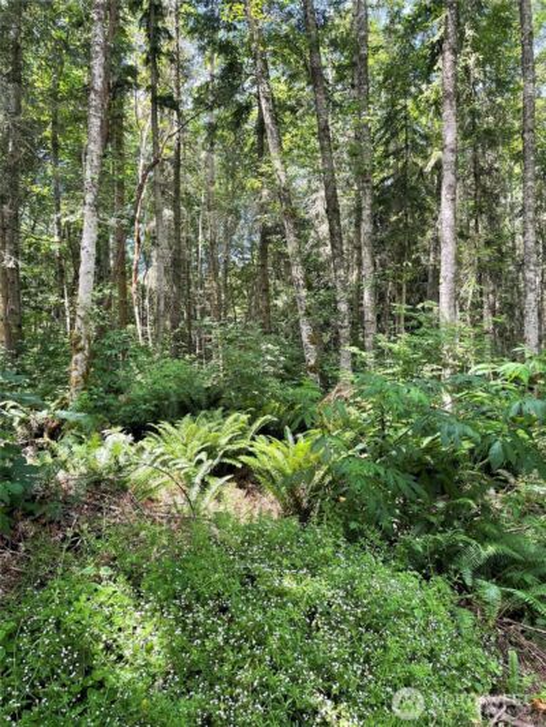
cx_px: 273
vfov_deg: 67.3
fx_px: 547
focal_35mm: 26
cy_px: 364
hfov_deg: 53.1
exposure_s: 1/122
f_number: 1.6
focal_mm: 4.2
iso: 32
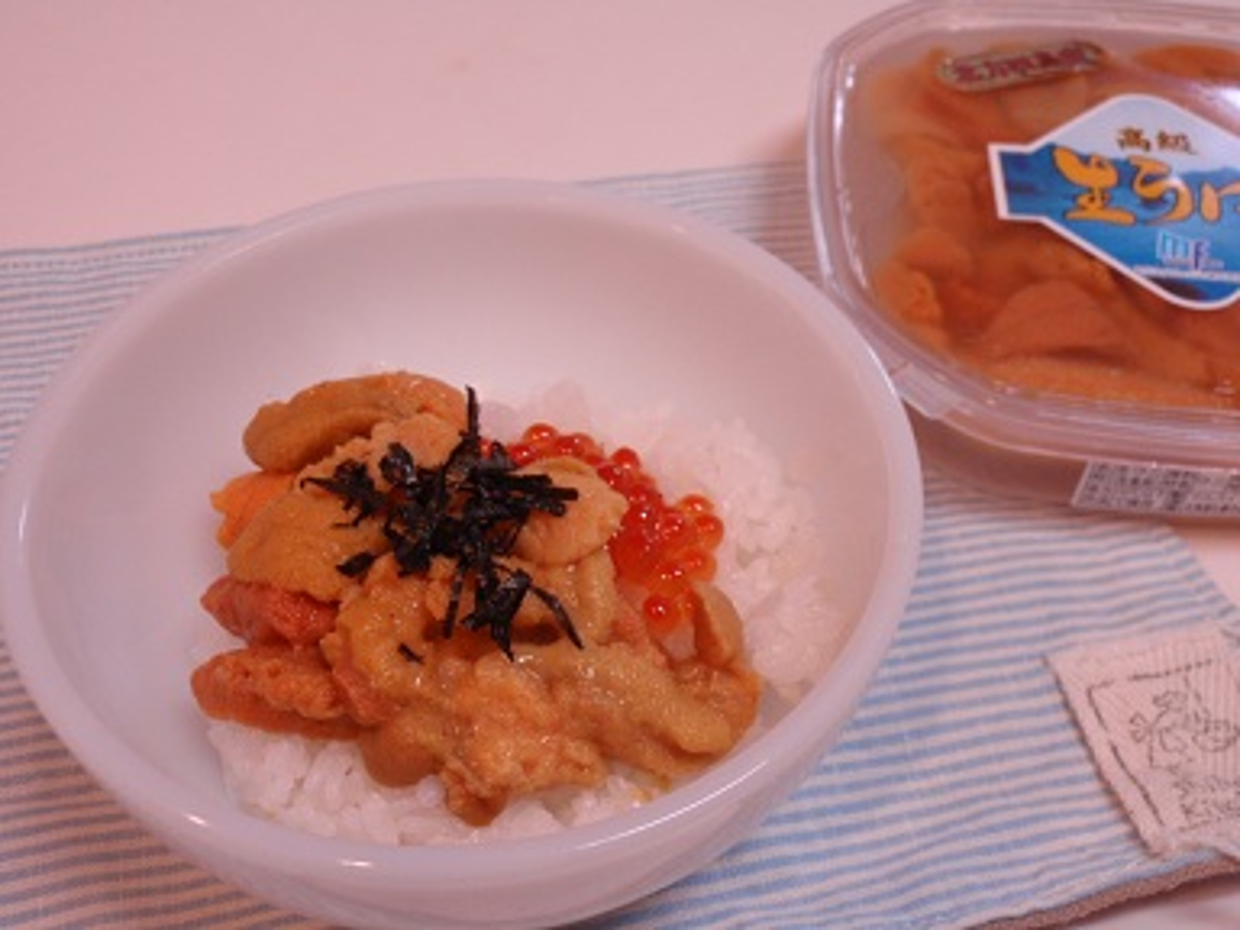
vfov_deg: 36.0
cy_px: 465
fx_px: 1433
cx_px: 620
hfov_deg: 46.8
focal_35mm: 40
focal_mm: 7.25
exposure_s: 1/25
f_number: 3.9
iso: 200
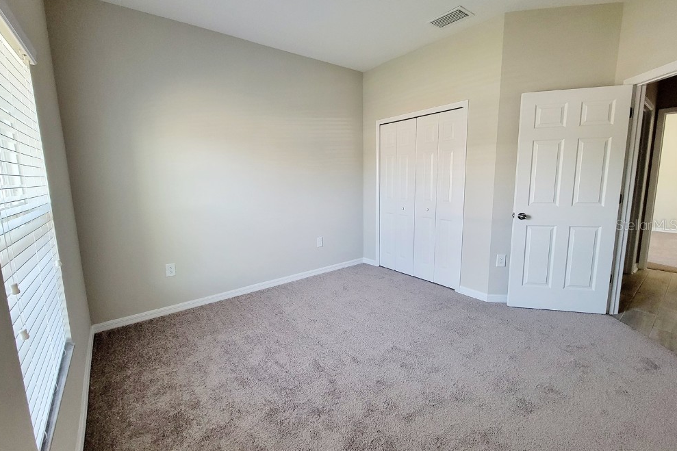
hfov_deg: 104.2
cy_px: 224
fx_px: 263
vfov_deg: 81.2
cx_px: 330
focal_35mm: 14
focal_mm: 2.2
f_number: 2.2
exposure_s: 1/60.2
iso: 320
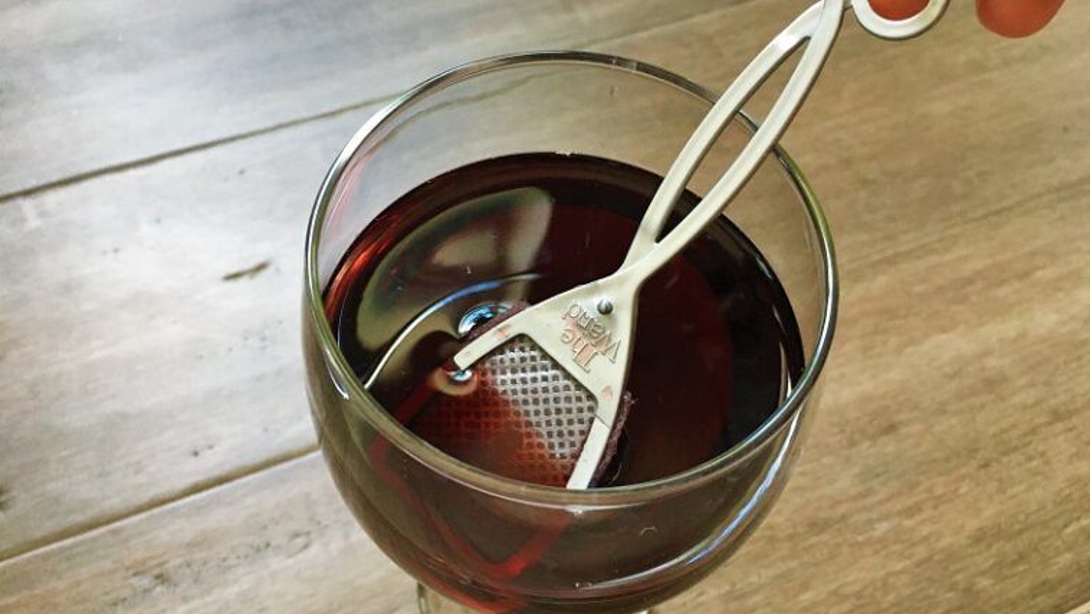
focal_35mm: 32
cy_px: 285
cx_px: 549
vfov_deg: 36.7
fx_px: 925
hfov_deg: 61.0
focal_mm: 4.15
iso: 125
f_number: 2.2
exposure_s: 1/30
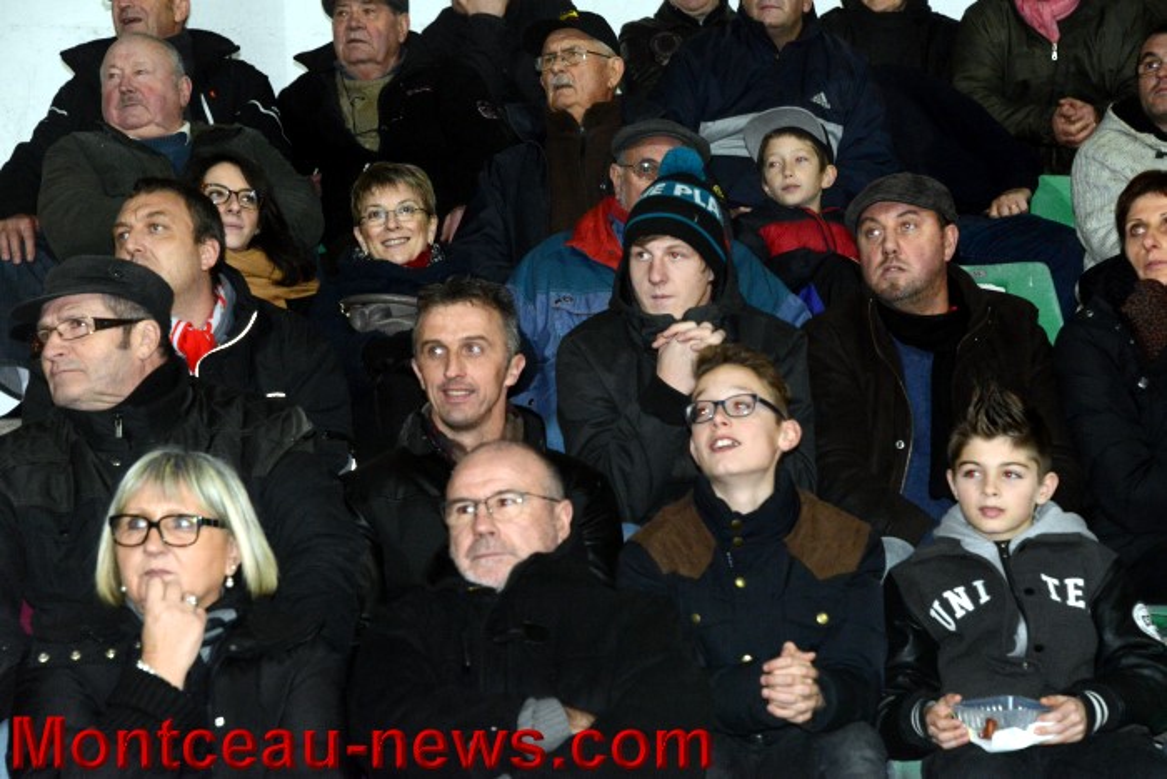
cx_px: 584
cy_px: 390
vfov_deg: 11.0
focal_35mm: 125
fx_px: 4053
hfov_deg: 16.4
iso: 6400
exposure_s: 1/125
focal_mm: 125
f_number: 8
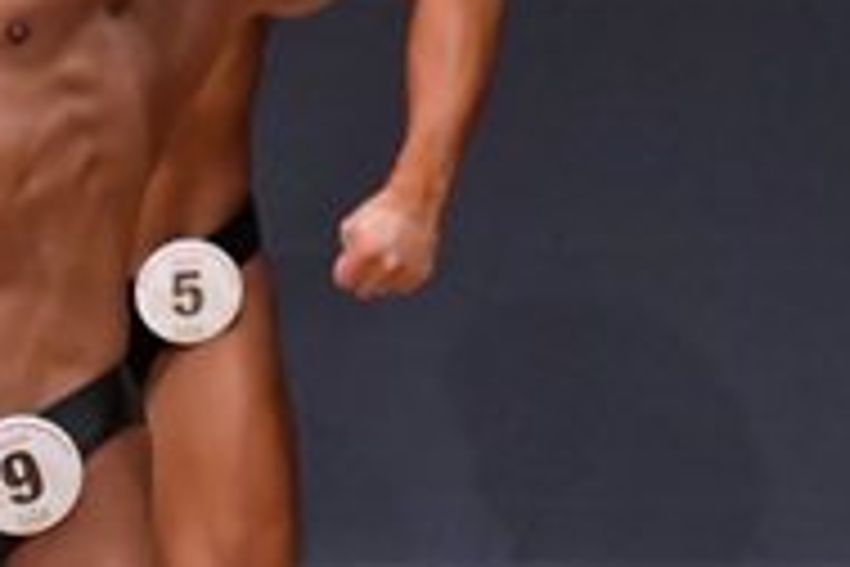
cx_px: -744
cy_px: 459
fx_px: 27528
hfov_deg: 1.8
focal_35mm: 1166
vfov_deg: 1.2
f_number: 5.6
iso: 6400
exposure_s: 1/400
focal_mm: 190
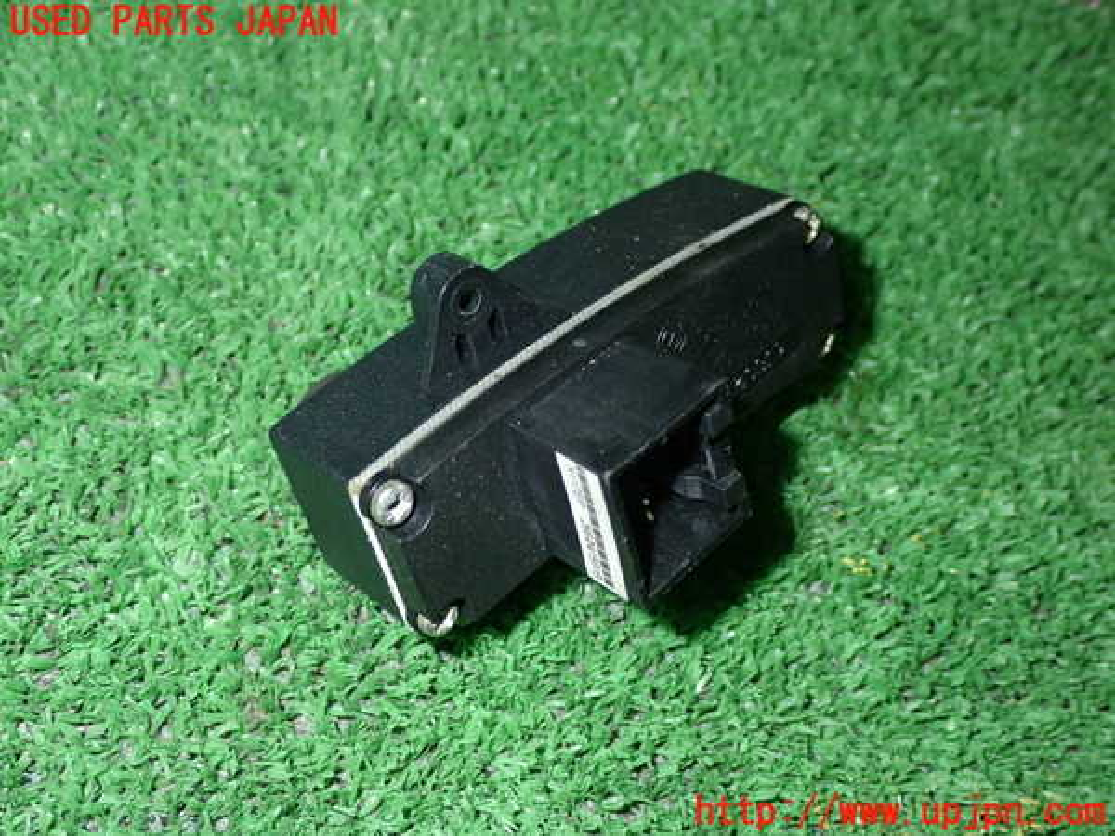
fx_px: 1417
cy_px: 418
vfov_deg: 32.9
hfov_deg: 42.9
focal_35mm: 44
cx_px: 558
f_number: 9
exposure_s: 1/40
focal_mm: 7.84
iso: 320
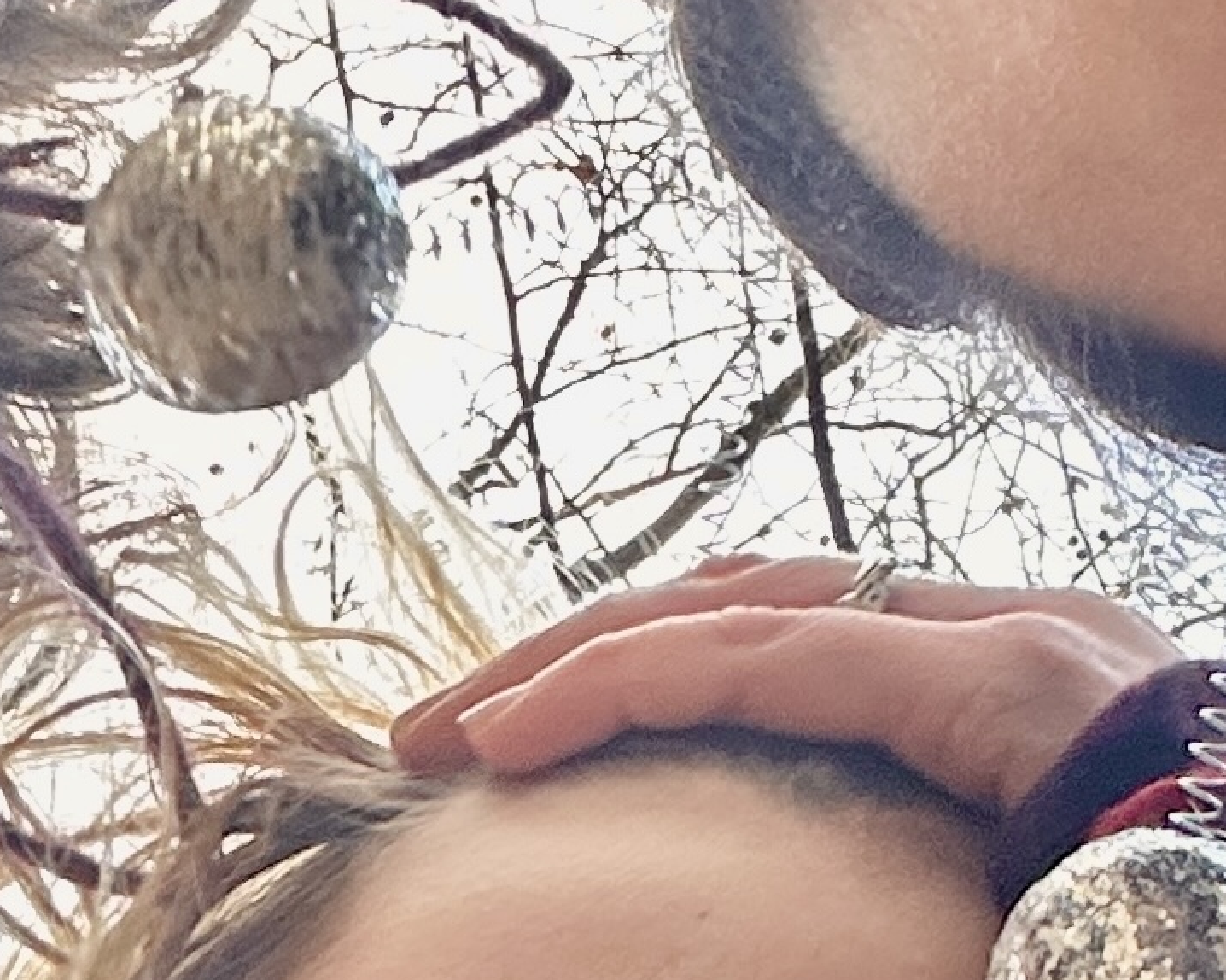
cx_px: 603
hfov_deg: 15.3
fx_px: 4571
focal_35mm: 126
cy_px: 550
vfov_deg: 12.2
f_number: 1.9
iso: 80
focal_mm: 2.69
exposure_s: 1/60
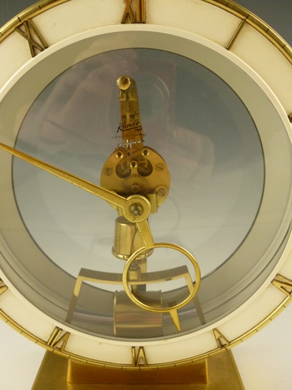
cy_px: 195
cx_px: 146
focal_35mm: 28
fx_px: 315
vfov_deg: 63.4
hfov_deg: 49.7
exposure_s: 1/320
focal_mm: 5
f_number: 3.3
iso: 400
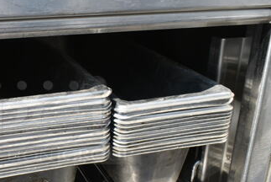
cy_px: 120
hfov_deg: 37.2
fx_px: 384
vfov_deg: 26.4
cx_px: 48
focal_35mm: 51
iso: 100
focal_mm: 18
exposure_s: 1/200
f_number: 7.1
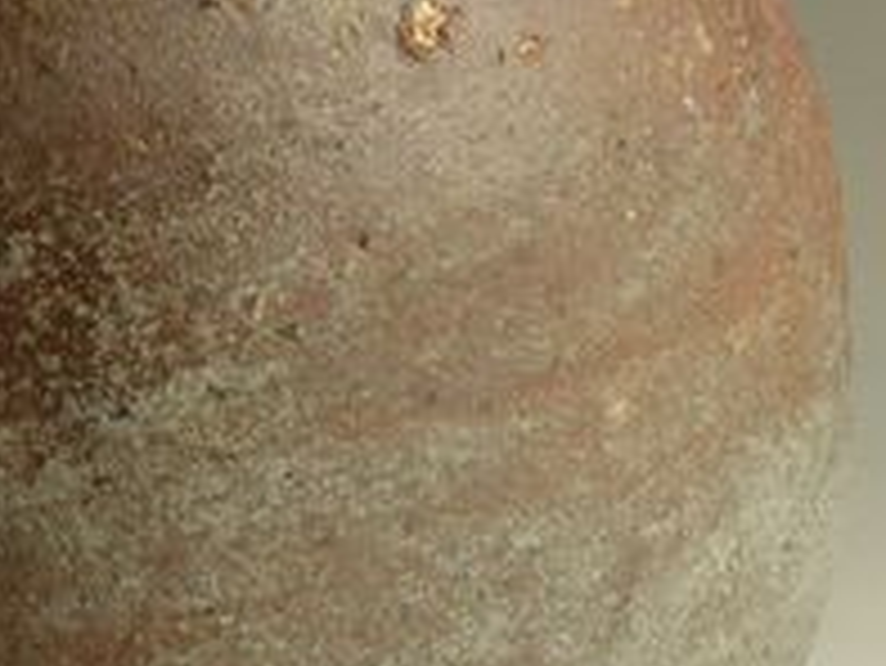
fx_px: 5071
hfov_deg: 10.0
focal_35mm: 198
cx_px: 216
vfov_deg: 7.5
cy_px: -34
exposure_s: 1/40
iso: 200
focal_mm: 9.4
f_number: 3.2
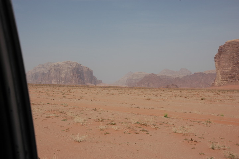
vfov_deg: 28.9
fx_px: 308
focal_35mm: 46
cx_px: 120
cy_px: 80
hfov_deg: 42.4
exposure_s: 1/500
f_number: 11
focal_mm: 31
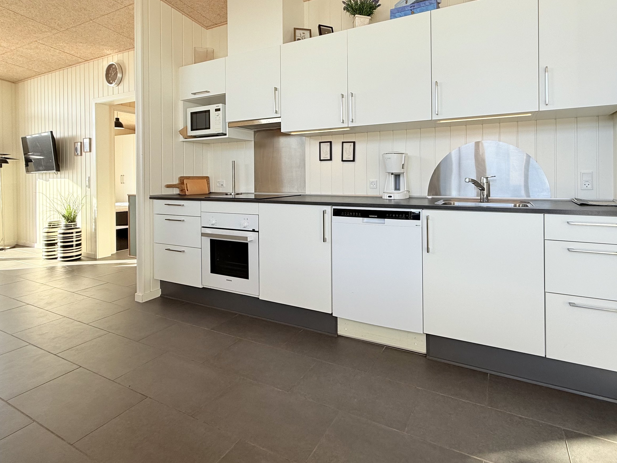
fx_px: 321
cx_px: 360
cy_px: 177
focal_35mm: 18
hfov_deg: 87.0
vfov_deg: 70.6
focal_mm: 2.22
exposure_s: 1/220
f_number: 2.2
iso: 50
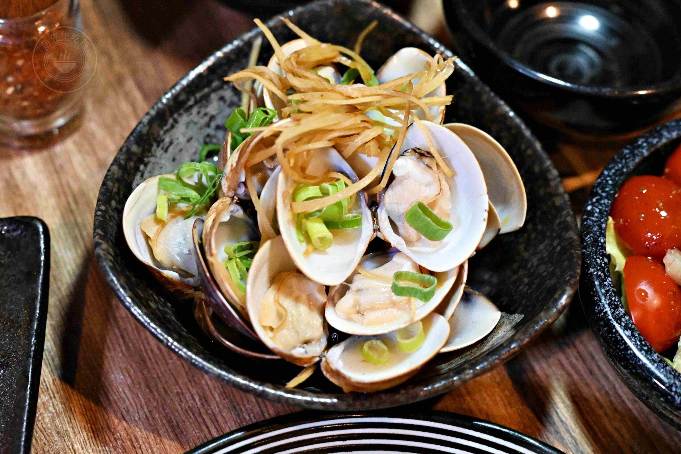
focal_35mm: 75
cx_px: 340
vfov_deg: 18.2
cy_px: 227
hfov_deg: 27.0
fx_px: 1419
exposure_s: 1/320
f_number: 3.5
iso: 8000
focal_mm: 50
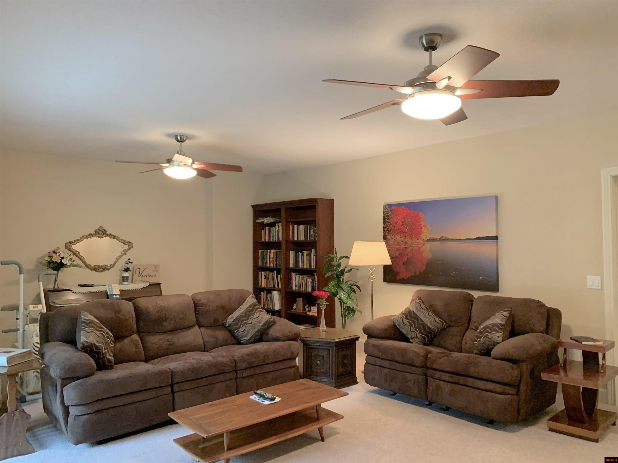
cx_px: 309
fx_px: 464
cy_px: 232
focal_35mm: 26
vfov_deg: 53.1
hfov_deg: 67.3
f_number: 1.8
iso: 320
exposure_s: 1/40
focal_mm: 4.25
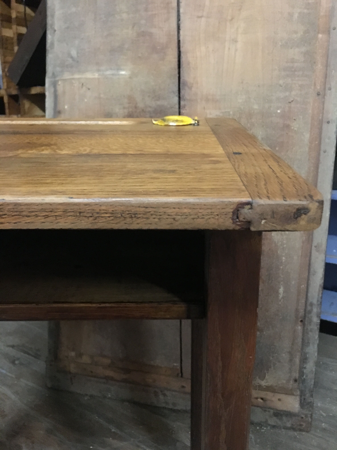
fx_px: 376
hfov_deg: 48.2
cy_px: 225
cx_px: 168
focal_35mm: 29
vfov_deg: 61.7
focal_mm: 4.15
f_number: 2.2
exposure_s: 1/17
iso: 800
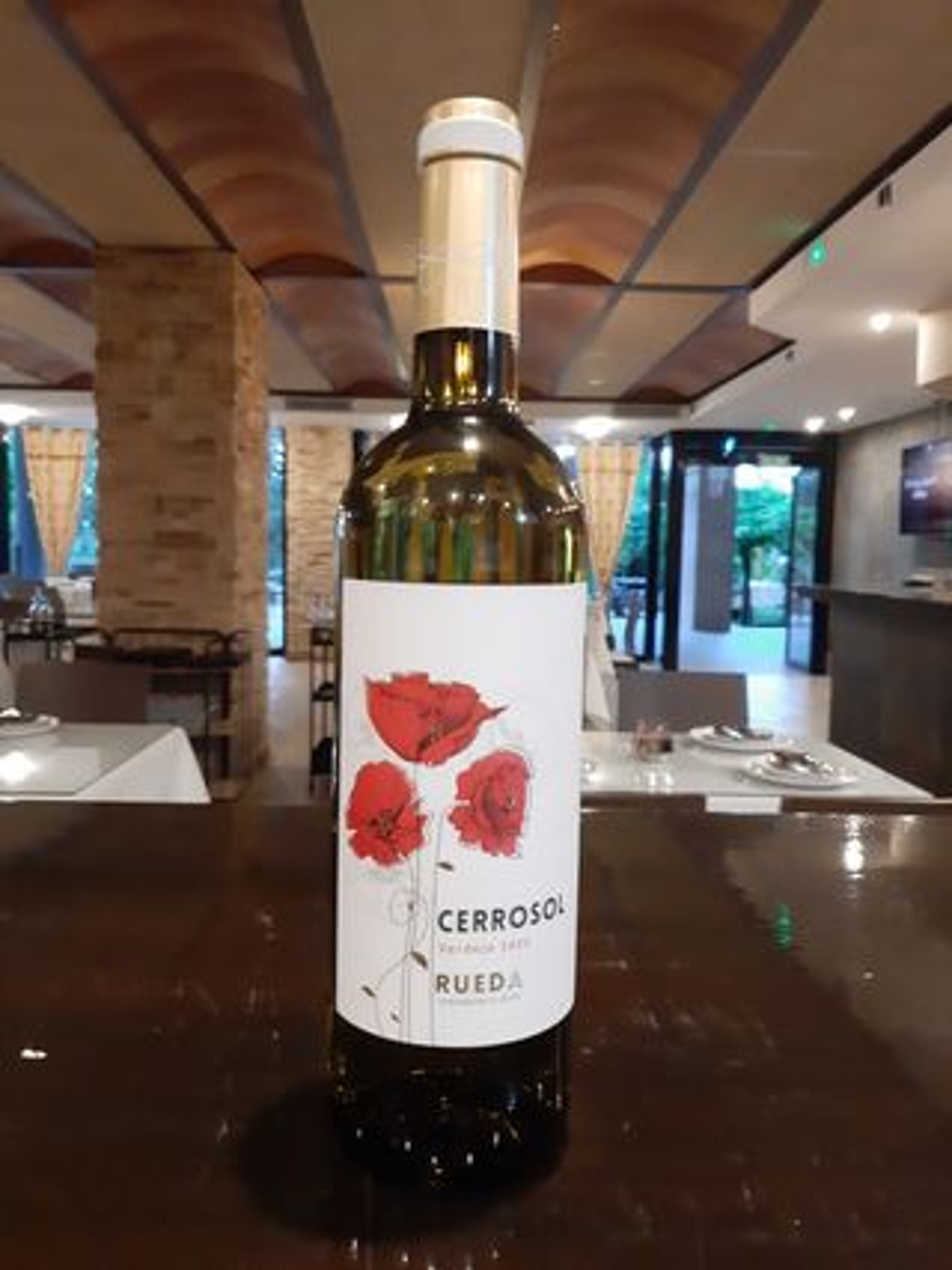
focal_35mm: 26
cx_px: 476
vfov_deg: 67.3
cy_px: 635
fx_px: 954
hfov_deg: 53.0
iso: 640
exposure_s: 1/25
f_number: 1.7
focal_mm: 3.93
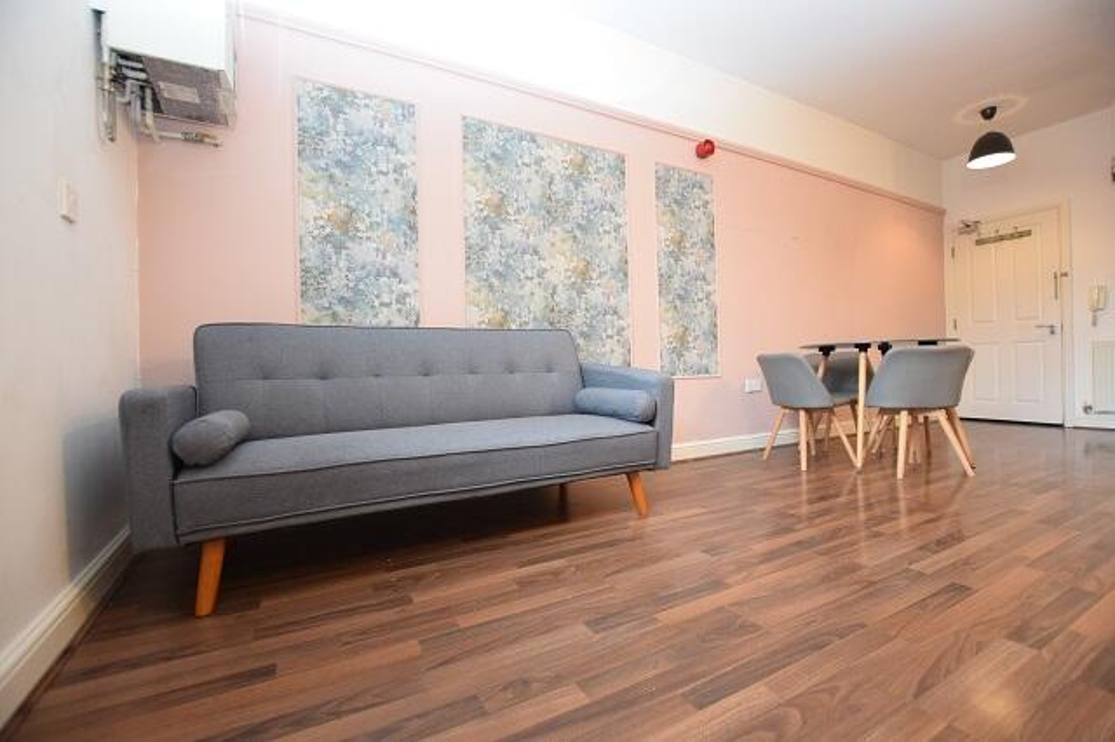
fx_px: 464
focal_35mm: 15
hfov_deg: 100.4
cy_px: 371
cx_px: 558
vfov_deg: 77.3
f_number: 3.5
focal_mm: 10
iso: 1800
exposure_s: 1/60
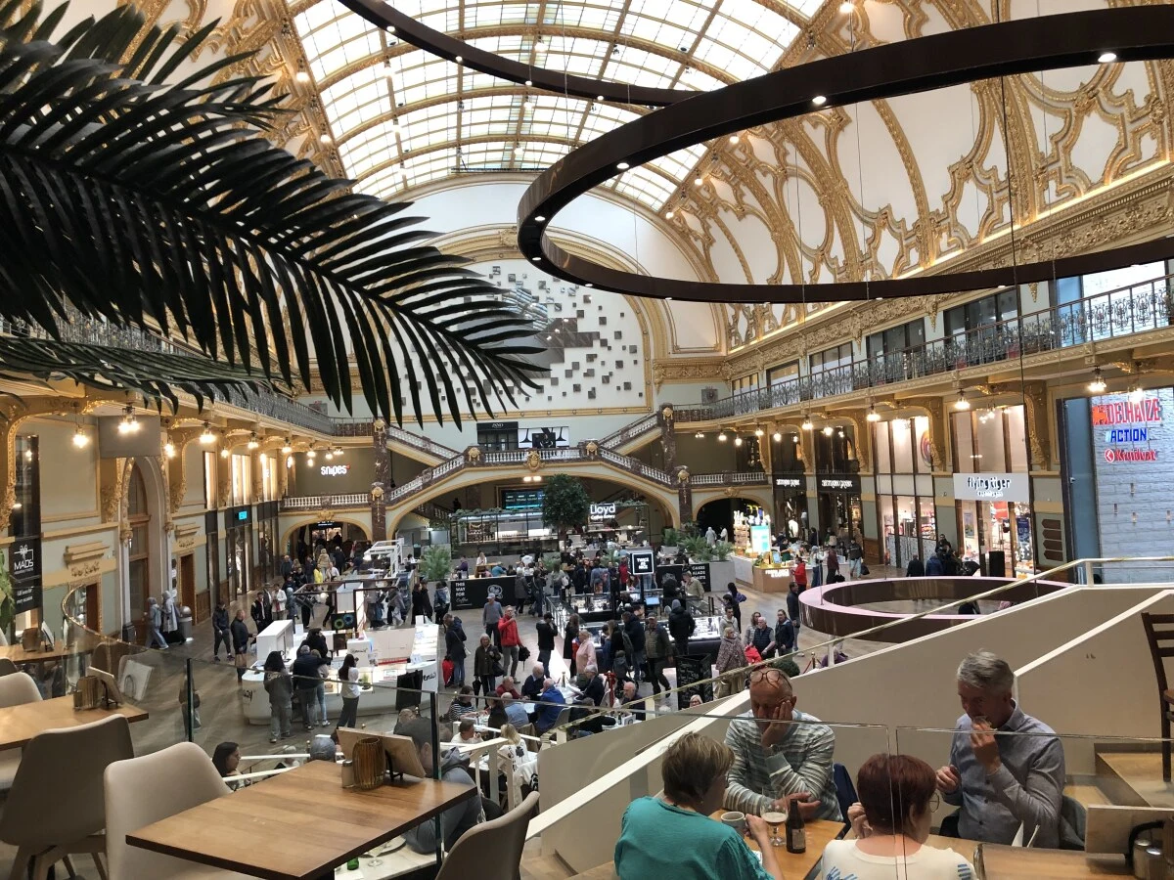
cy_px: 440
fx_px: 950
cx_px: 587
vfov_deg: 49.7
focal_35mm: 28
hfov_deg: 63.4
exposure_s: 1/25
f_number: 1.8
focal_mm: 4
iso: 40
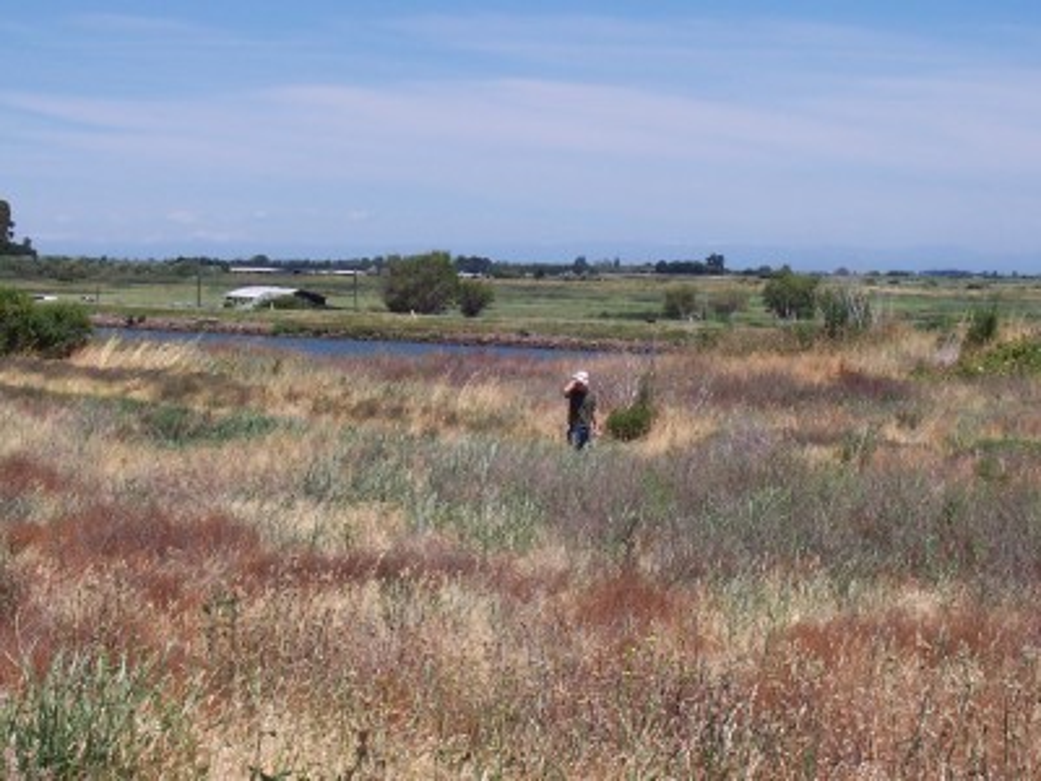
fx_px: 3338
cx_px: 520
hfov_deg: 17.7
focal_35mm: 111
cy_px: 390
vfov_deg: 13.3
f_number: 9.5
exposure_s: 1/250
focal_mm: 16.8
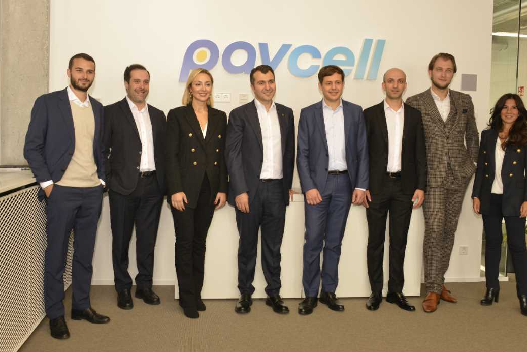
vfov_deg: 35.9
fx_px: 542
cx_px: 267
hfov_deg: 51.9
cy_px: 154
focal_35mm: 37
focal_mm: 32
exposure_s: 1/60
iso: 800
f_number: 7.1
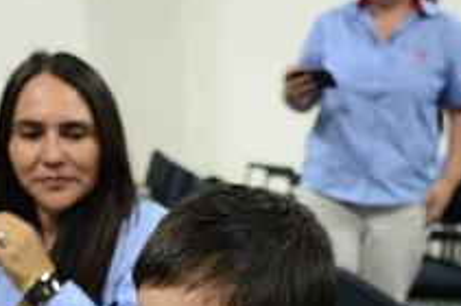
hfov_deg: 35.1
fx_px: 729
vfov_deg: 22.4
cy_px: 334
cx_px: 238
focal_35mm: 57
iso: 2500
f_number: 2.8
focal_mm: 24
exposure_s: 1/80
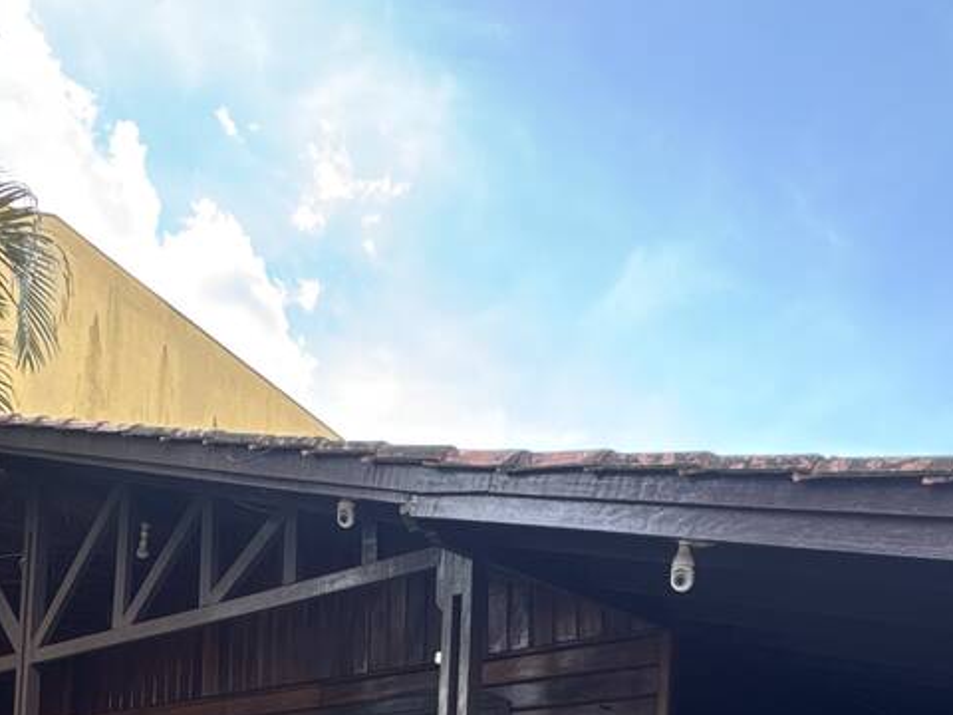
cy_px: 874
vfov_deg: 29.2
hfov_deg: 44.2
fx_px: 1156
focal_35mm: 42
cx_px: 330
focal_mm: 2.22
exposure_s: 1/99
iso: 40
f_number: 2.2
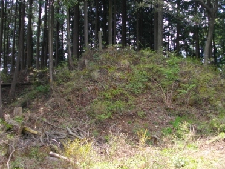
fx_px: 279
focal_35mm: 43
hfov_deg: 43.7
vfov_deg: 33.6
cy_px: 88
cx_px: 129
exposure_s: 1/200
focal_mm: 5.7
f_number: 2.9
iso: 100
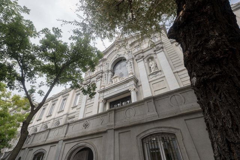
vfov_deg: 73.7
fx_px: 107
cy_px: 80
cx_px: 120
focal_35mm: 16
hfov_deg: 96.8
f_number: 5.6
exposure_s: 1/2500
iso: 800
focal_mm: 16
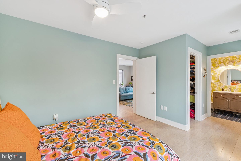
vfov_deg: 77.3
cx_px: 120
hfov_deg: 100.4
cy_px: 80
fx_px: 100
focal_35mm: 15
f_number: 9
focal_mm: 10
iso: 250
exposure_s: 1/6
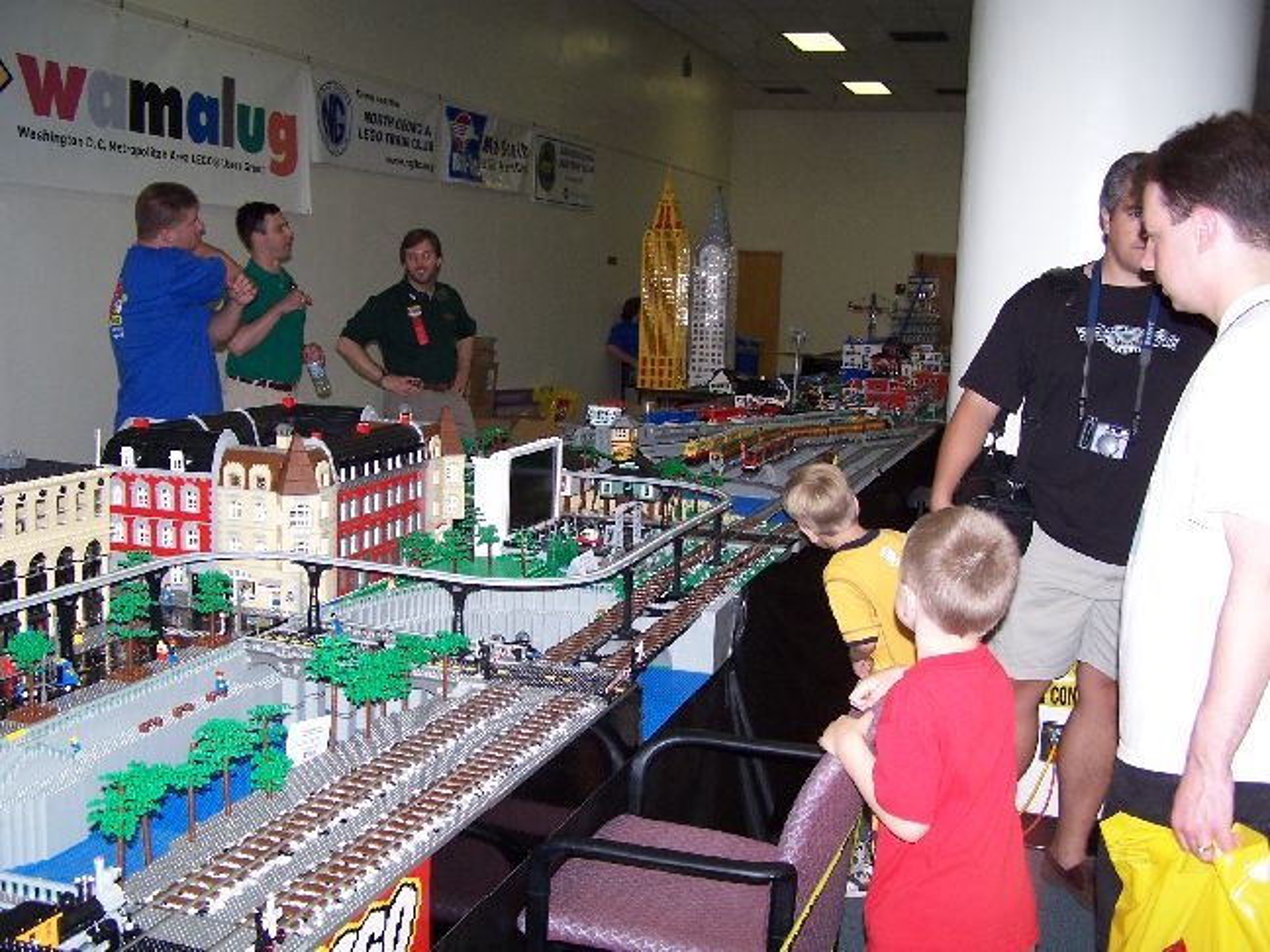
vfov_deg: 37.7
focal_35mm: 38
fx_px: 1394
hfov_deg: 49.0
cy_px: 476
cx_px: 635
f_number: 2.8
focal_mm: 6.3
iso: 140
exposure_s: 1/60
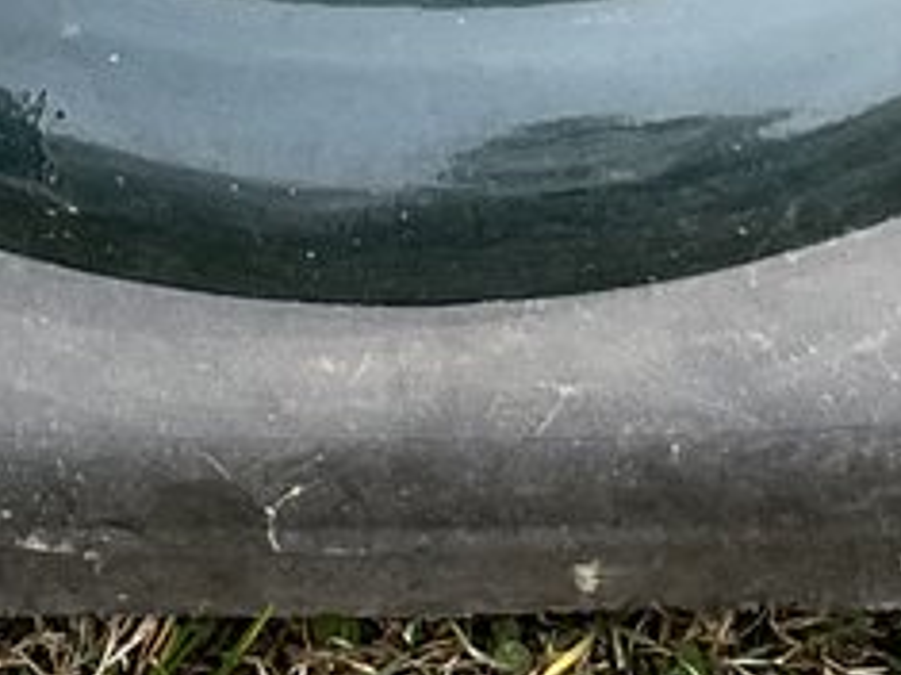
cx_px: 439
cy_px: -408
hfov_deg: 10.6
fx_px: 4865
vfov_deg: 7.8
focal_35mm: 187
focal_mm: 3
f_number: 1.8
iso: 16
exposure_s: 1/206
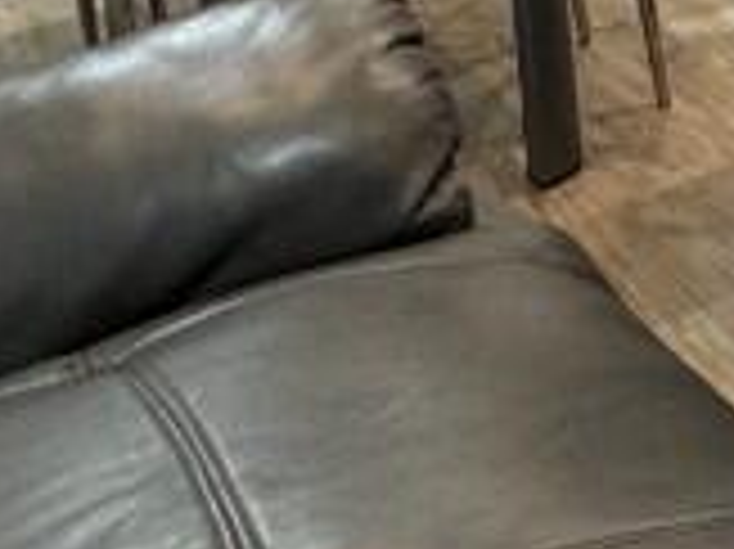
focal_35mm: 88
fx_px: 1865
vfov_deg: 13.7
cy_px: -621
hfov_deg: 15.6
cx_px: 1612
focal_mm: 2.22
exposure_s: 1/50
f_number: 2.2
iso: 200
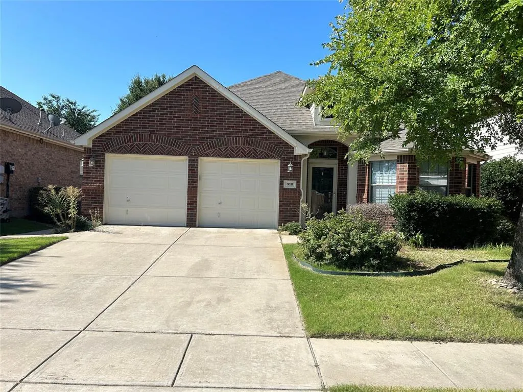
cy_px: 196
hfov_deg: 67.3
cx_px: 262
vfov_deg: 53.1
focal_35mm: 26
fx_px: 393
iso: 50
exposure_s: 1/3257
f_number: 1.5
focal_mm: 5.7
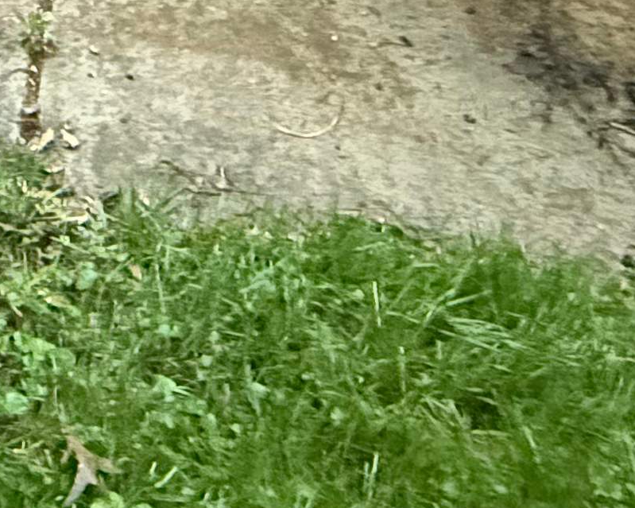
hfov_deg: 25.2
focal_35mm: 69
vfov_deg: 15.2
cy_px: -646
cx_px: -93
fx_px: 1297
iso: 1600
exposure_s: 1/57
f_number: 2.2
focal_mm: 2.22
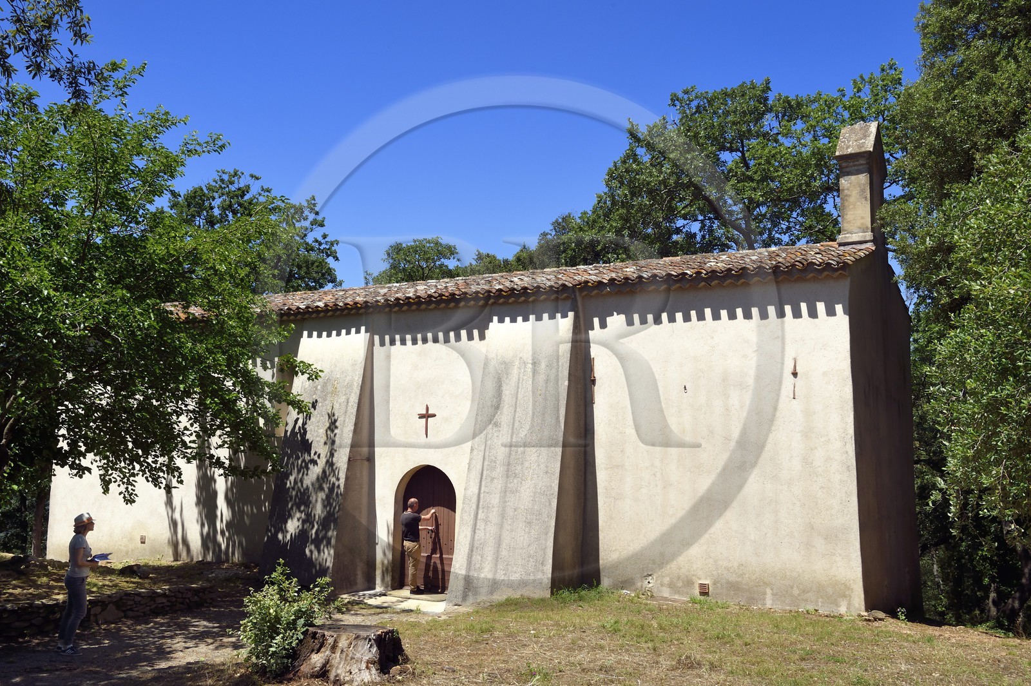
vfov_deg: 38.8
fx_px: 973
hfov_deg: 55.8
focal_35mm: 34
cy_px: 343
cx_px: 516
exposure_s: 1/250
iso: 200
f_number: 14
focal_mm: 34
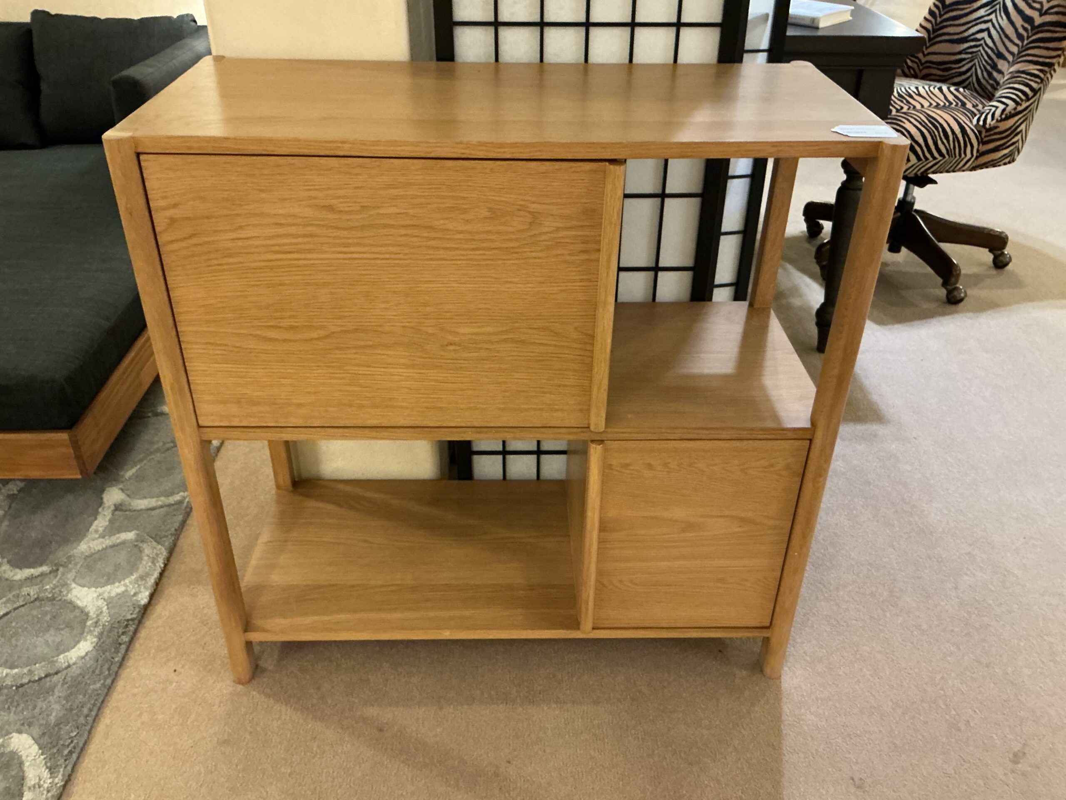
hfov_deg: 61.7
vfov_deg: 48.2
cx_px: 533
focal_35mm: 29
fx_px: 893
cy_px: 400
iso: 320
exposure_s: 1/30
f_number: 1.8
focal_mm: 3
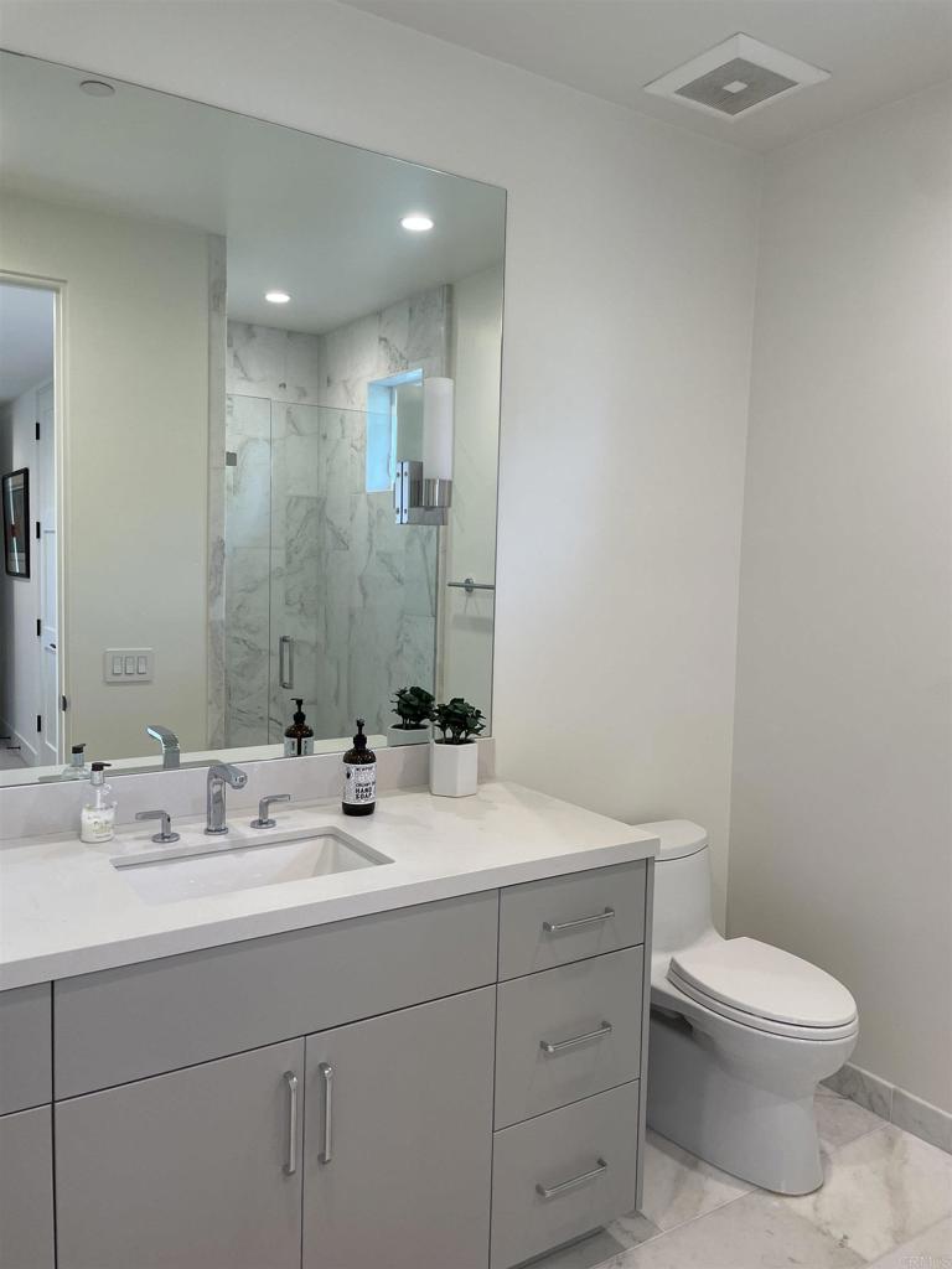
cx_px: 476
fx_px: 953
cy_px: 634
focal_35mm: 26
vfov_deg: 67.3
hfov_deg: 53.1
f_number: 1.6
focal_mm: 4.2
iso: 80
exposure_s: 1/120
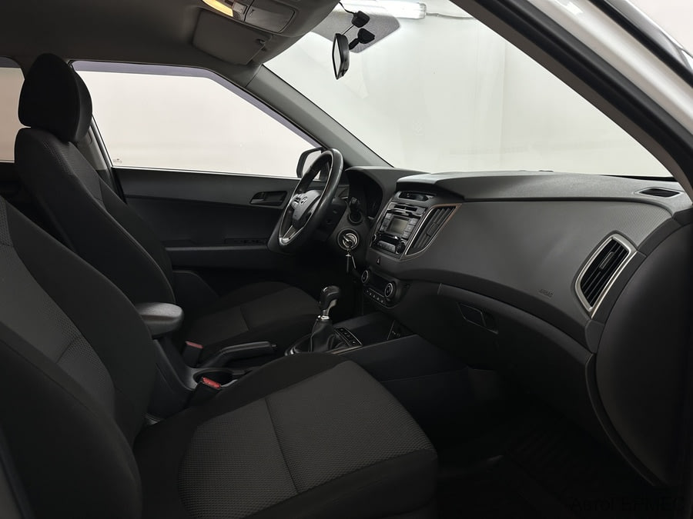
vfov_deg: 56.8
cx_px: 346
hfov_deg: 71.6
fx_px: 480
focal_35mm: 24
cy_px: 260
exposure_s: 1/100
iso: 64
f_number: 1.78
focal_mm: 6.86
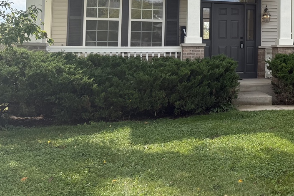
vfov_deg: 25.8
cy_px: 26
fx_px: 416
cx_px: 298
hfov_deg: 35.0
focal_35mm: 51
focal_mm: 6.76
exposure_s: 1/2232
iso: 80
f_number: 1.78
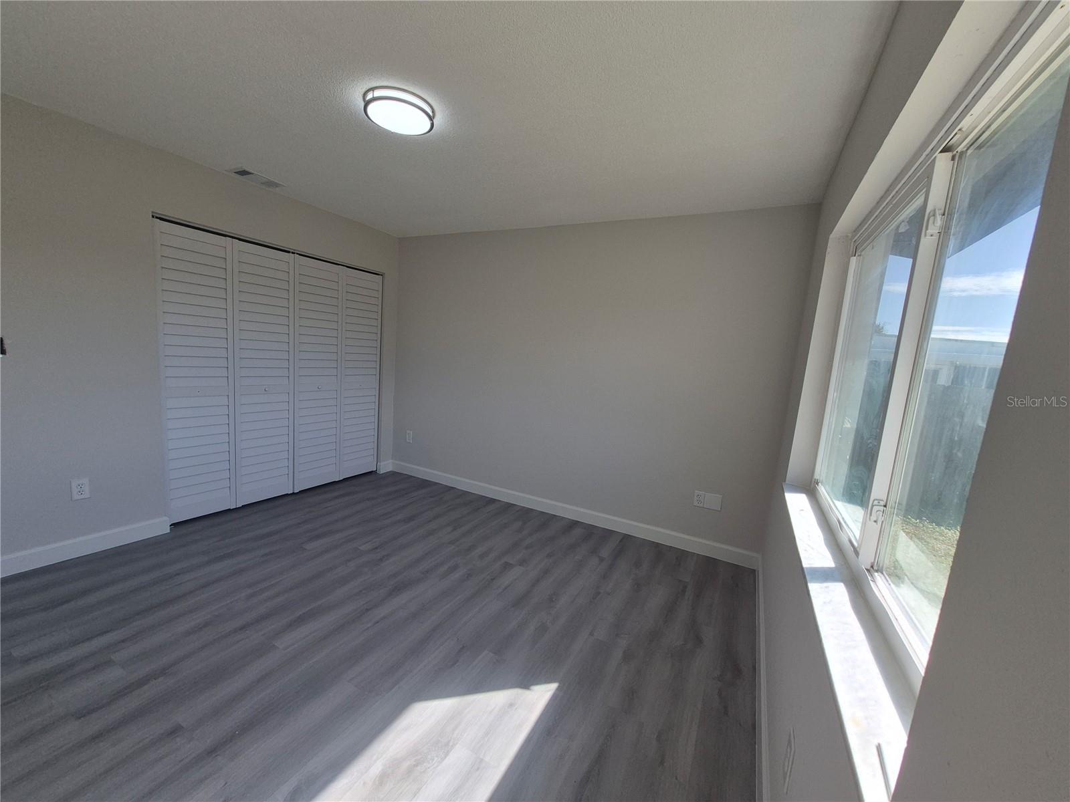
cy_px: 401
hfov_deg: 106.2
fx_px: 402
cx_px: 535
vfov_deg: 89.9
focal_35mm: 13
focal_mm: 1.74
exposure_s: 1/421
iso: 50
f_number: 2.2
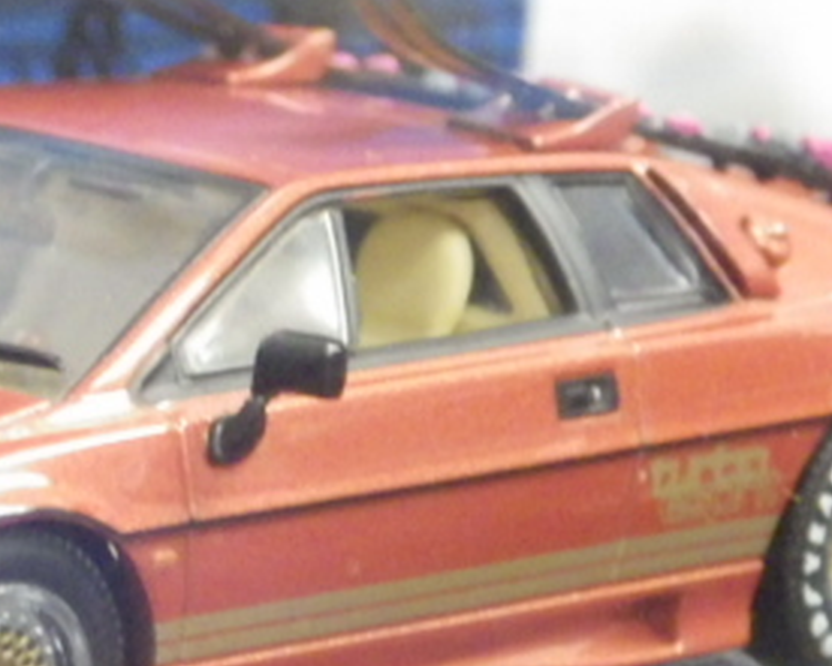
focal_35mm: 233
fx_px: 5739
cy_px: 344
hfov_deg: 8.2
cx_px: 6
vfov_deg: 6.6
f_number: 4.6
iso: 1600
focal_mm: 18.4
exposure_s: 1/20
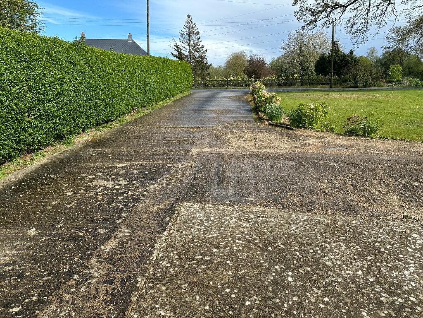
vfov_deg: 56.8
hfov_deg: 71.6
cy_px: 159
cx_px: 212
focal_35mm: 24
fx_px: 293
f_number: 1.78
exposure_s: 1/2353
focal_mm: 6.86
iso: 80
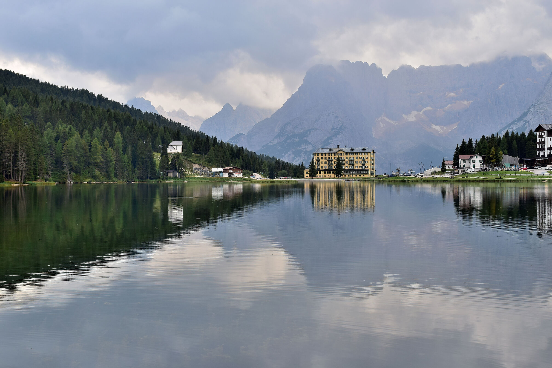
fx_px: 805
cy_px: 184
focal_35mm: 52
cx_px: 276
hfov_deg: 37.9
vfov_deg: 25.8
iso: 100
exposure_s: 1/10
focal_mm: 35
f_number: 9
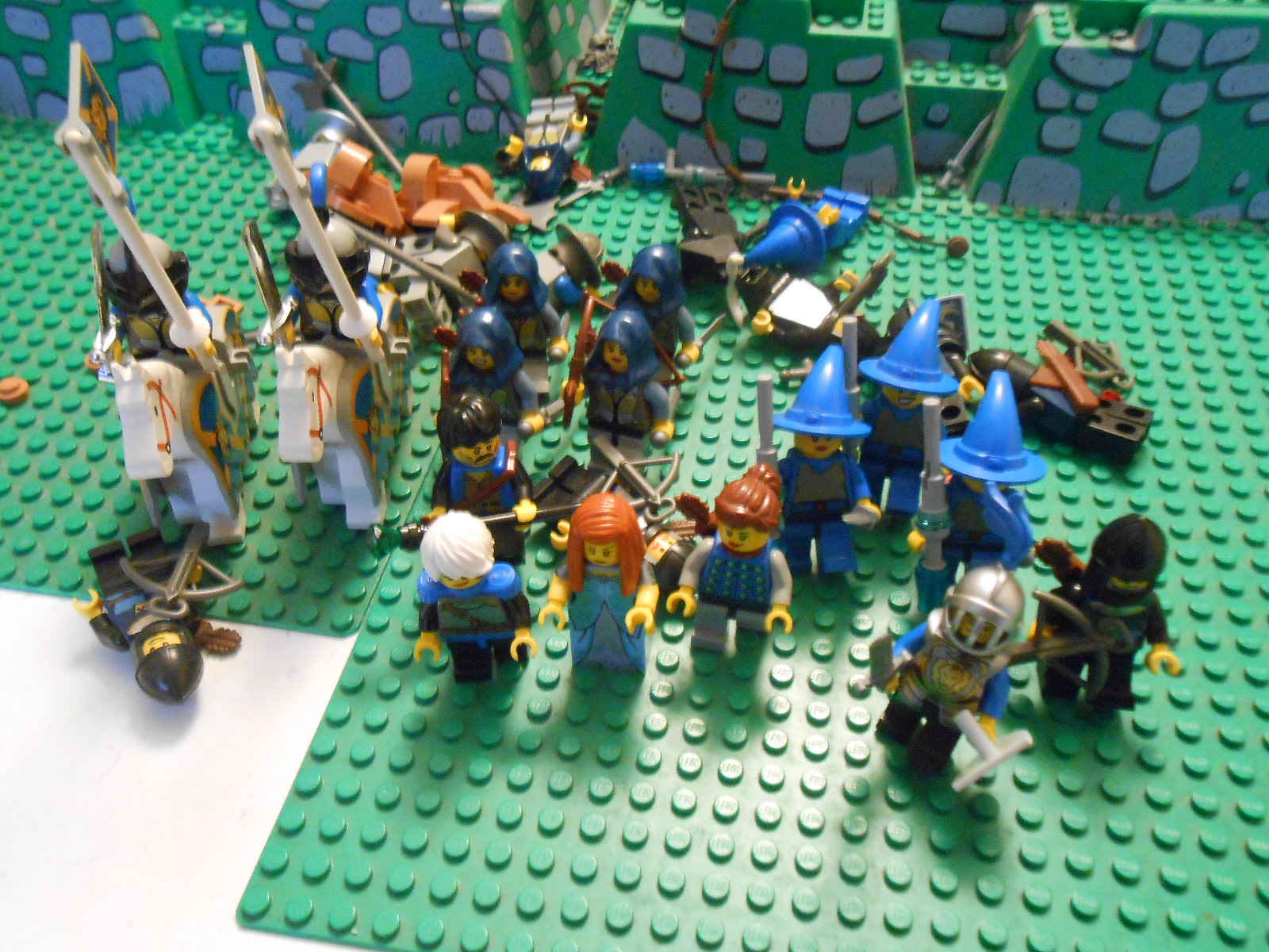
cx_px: 634
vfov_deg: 46.8
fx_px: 1100
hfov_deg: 60.0
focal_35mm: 30
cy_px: 476
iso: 800
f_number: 3.8
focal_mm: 5.3
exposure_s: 1/2
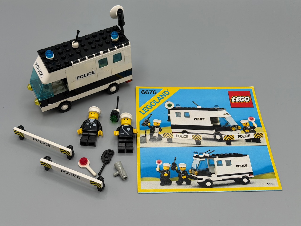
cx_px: 150
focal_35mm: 48
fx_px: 417
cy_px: 113
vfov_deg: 30.3
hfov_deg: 39.7
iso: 64
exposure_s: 1/706
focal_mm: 6.76
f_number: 1.78
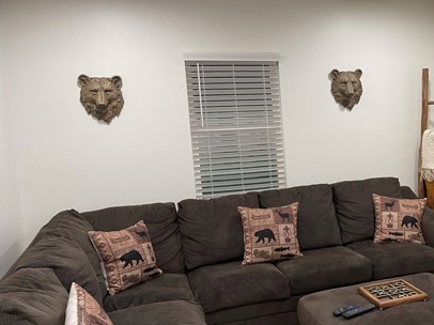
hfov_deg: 43.9
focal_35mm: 41
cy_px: 169
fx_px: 514
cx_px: 340
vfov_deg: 35.1
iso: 200
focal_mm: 5.1
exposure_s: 1/60
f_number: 1.6
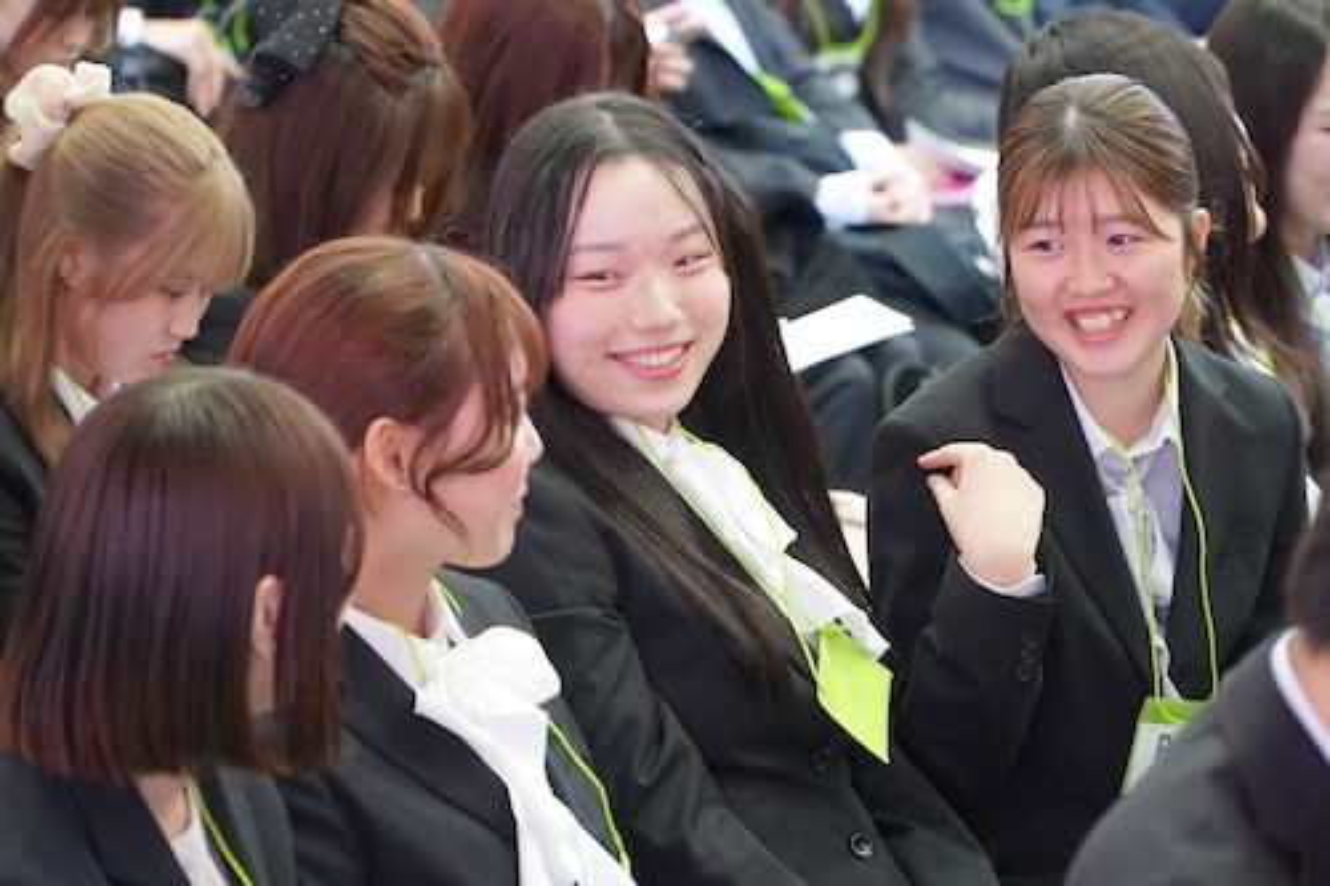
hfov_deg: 13.1
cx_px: 665
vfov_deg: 8.7
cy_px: 443
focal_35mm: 157
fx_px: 5798
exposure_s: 1/160
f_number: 4
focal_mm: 105
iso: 5000
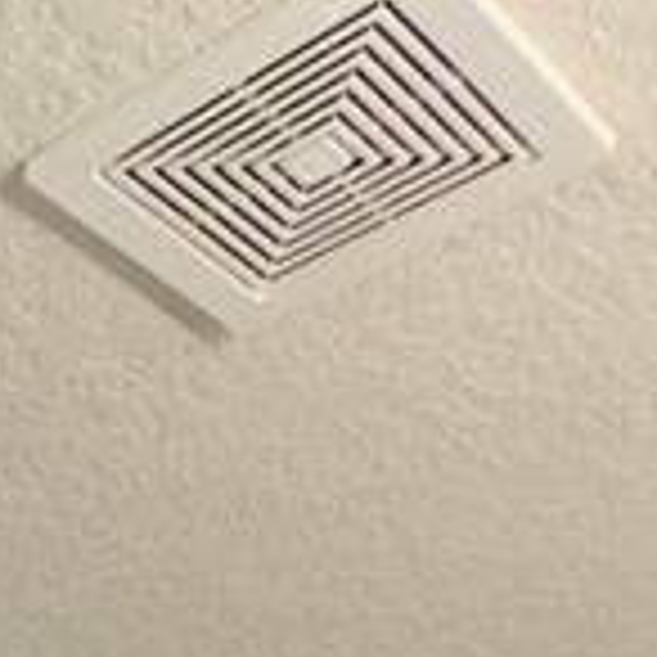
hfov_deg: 15.2
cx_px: -450
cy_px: 2156
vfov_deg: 10.2
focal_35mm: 102
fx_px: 2190
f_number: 2.2
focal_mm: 2.22
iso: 250
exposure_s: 1/120
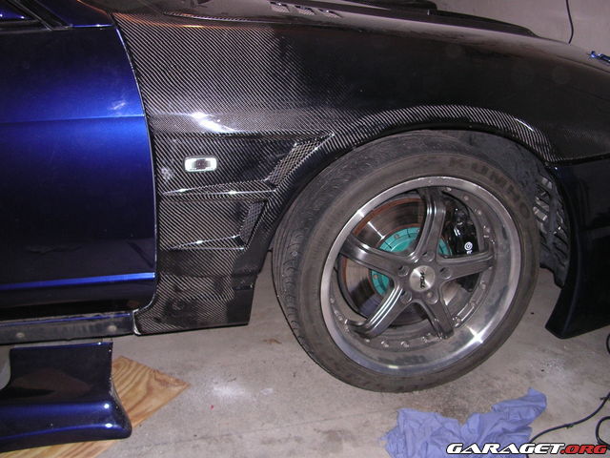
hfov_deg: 49.0
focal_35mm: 38
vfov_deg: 37.7
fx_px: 670
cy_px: 229
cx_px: 305
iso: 196
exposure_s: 1/60.1
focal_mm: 5.8
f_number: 2.8
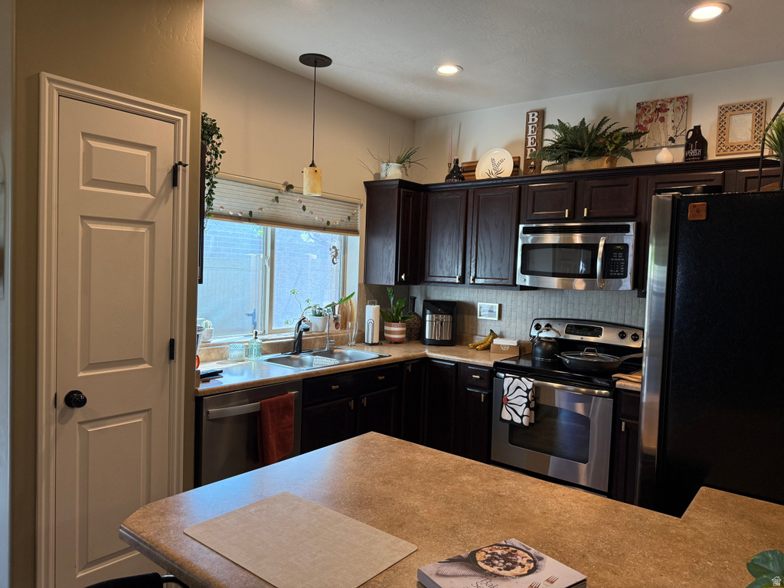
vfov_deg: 56.8
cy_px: 294
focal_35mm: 24
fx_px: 544
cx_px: 392
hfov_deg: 71.6
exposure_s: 1/120
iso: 250
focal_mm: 6.76
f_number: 1.78
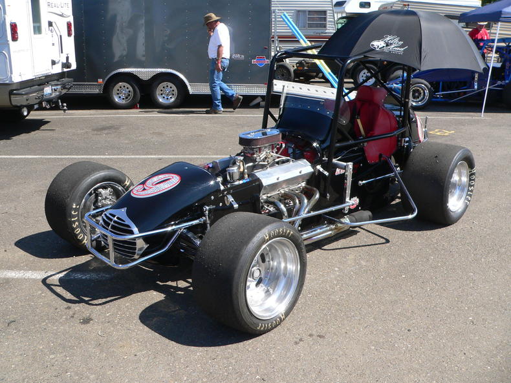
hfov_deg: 51.3
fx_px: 532
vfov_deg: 39.7
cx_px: 256
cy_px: 192
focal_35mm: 36
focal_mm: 6
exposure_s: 1/1000
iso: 100
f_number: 2.8
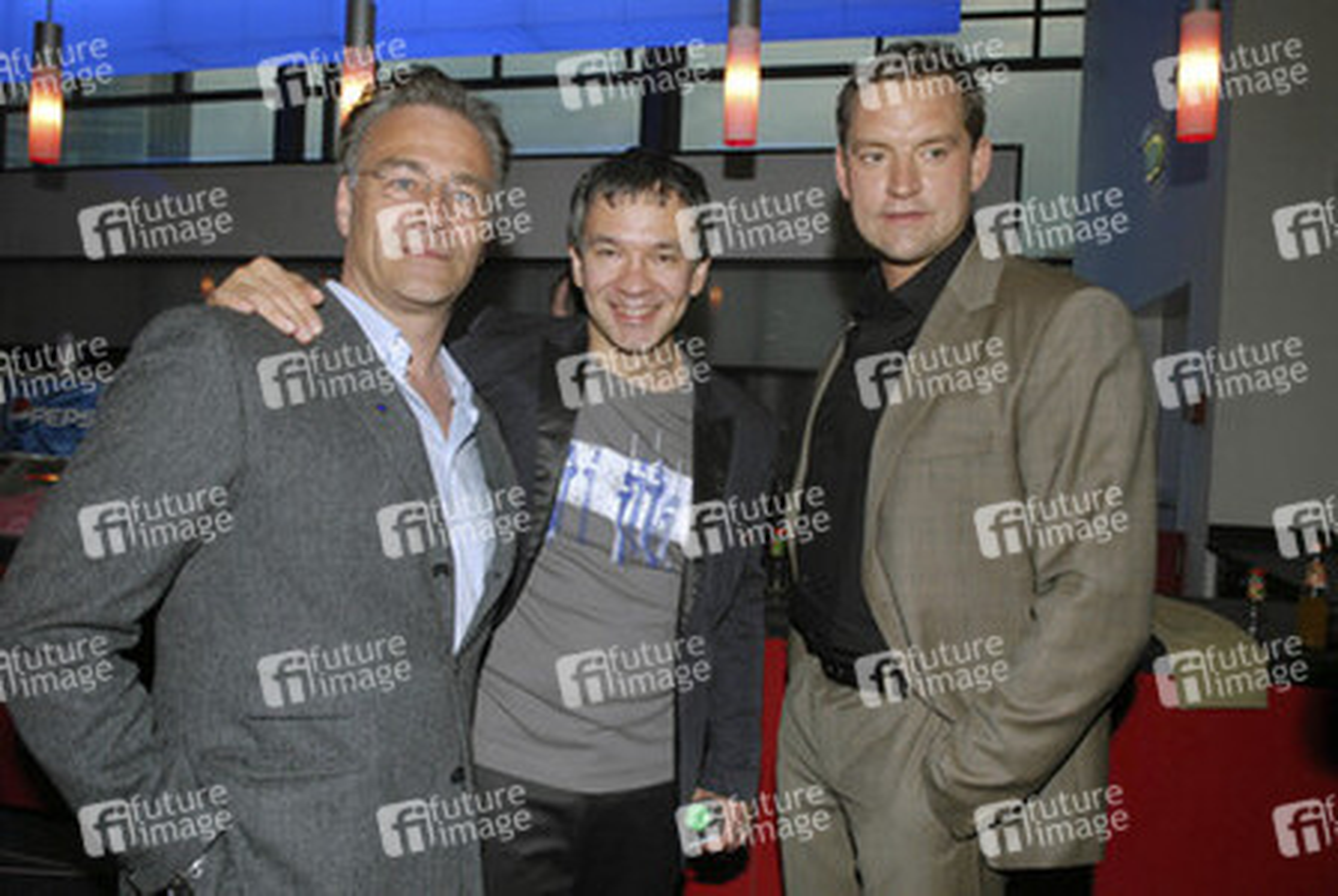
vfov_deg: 48.1
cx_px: 669
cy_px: 448
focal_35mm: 27
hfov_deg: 67.3
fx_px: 1005
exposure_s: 1/80
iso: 400
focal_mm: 18
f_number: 8
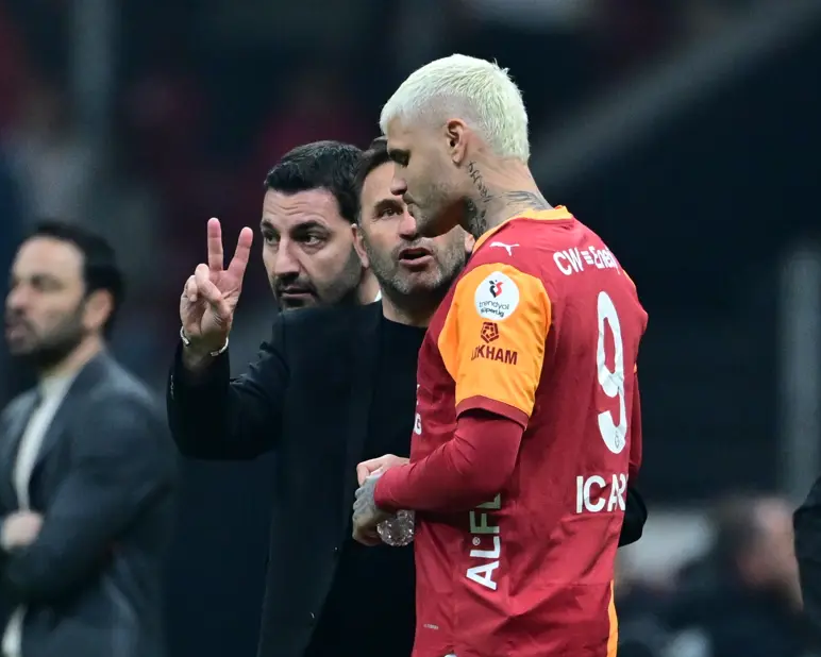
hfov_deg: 4.3
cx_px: 358
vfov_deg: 3.4
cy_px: 328
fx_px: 10986
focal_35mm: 452
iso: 4000
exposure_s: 1/2500
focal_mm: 400
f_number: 2.8
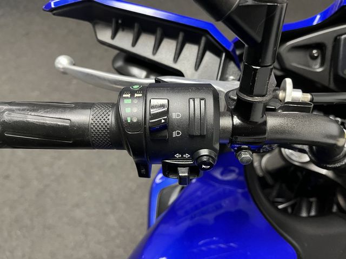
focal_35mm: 26
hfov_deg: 67.3
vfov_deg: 53.1
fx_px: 260
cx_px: 173
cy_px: 130
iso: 500
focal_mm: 5.1
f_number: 1.6
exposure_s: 1/50
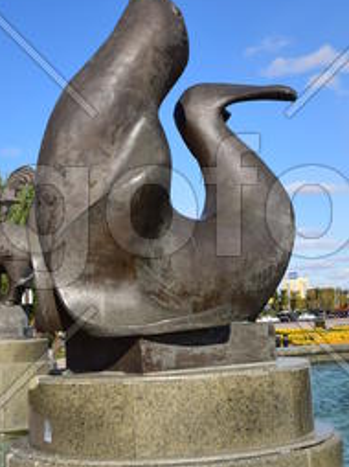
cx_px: 190
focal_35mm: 66
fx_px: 889
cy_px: 211
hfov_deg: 22.2
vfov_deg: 29.4
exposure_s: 1/125
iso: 100
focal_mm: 20
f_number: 13
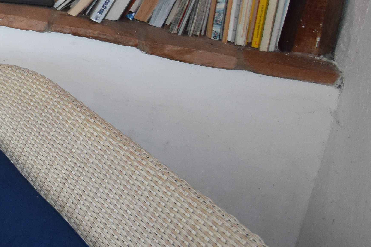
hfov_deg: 24.9
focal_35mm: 52
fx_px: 536
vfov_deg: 24.1
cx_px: -233
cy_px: -31
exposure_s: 1/100
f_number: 5
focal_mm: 10
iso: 800
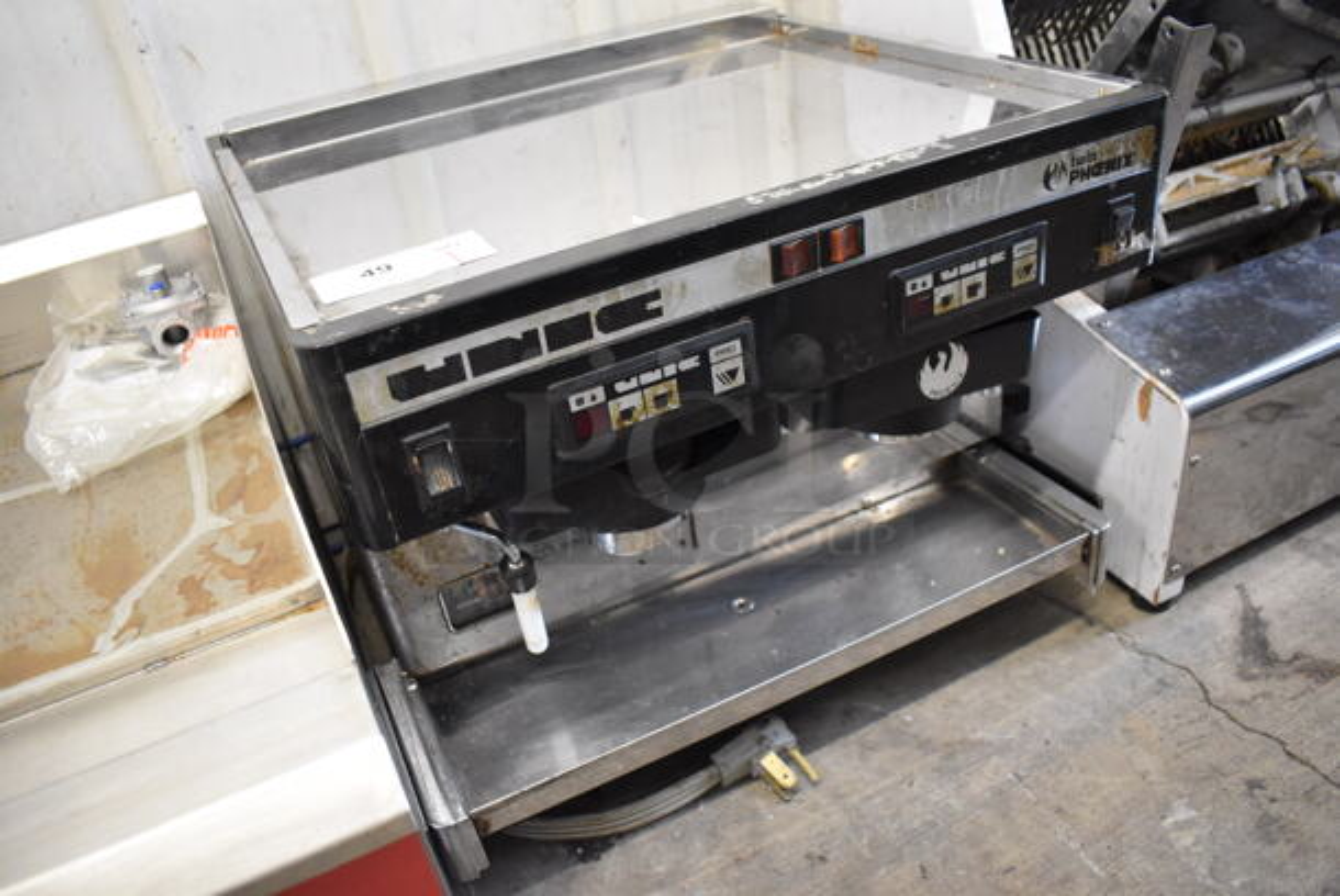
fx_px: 1006
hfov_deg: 67.3
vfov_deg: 48.0
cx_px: 670
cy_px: 448
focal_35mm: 27
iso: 4000
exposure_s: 1/125
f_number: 3.5
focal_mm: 18
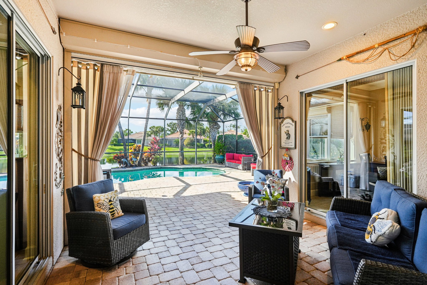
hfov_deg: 91.6
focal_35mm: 18
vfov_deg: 68.9
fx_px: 208
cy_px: 142
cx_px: 214
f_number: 8
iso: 400
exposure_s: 1/80
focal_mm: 17.5
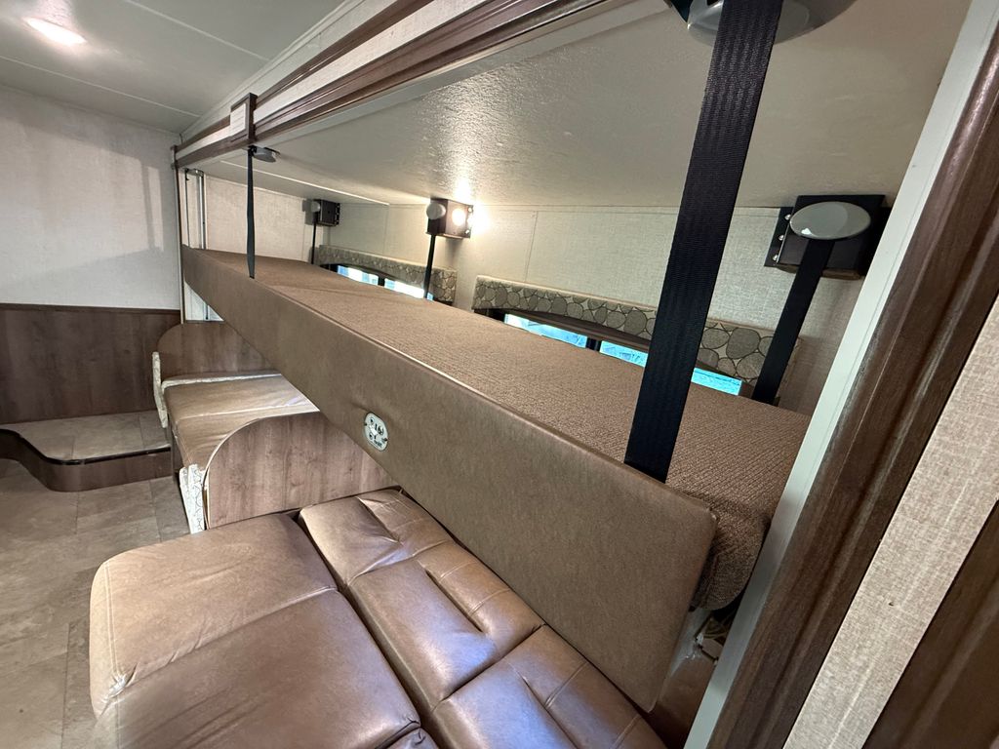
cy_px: 374
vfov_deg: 85.7
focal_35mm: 14
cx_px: 500
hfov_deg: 102.1
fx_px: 404
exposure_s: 1/46
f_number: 2.2
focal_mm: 2.22
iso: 500
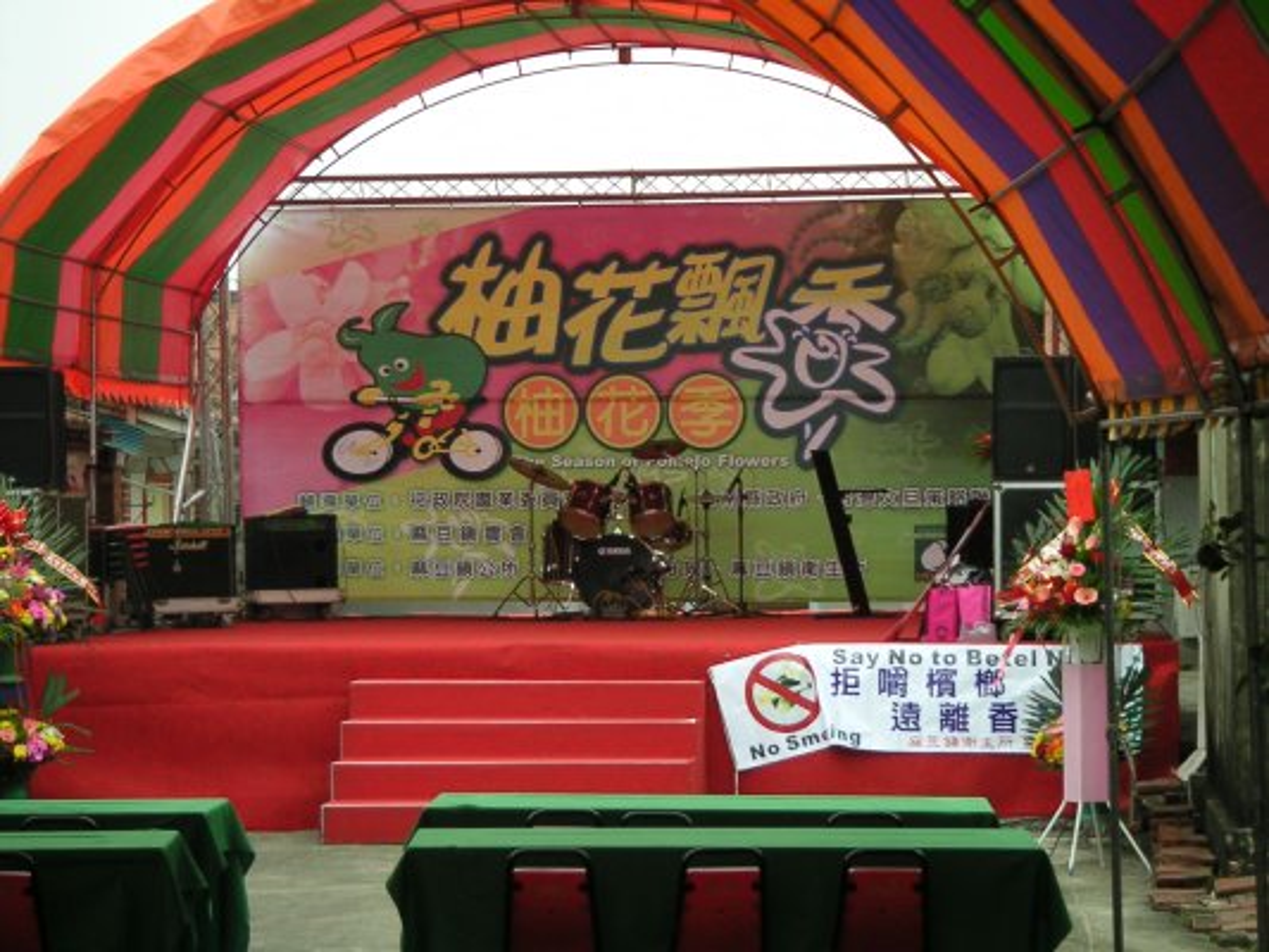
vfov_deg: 13.3
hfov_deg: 17.7
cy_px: 476
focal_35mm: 111
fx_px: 4070
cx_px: 634
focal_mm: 14.4
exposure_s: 1/111
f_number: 3.7
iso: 64
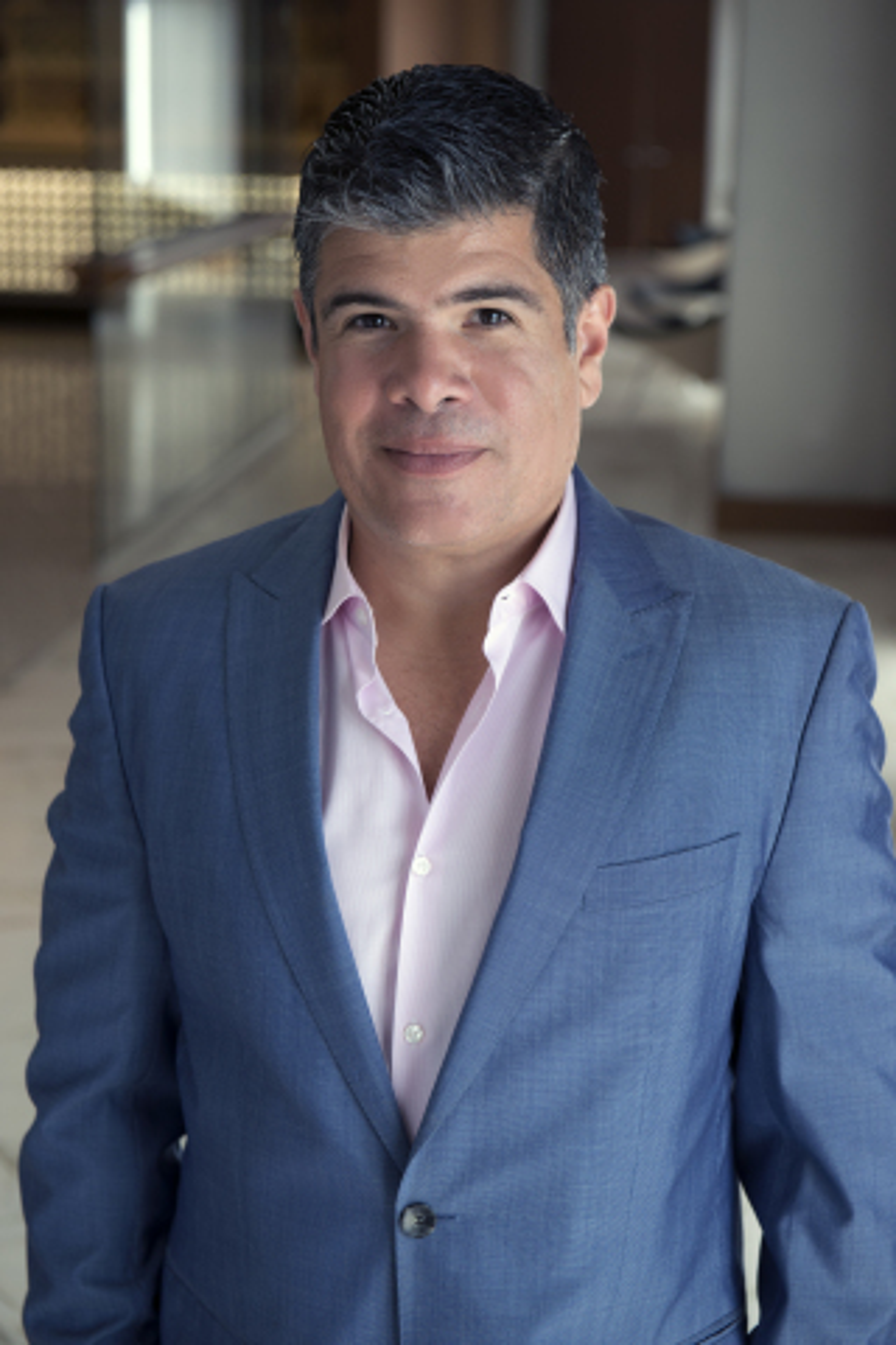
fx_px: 2613
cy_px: 672
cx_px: 448
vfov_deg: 28.8
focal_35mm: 70
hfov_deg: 19.5
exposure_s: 1/125
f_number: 5
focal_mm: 70
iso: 400
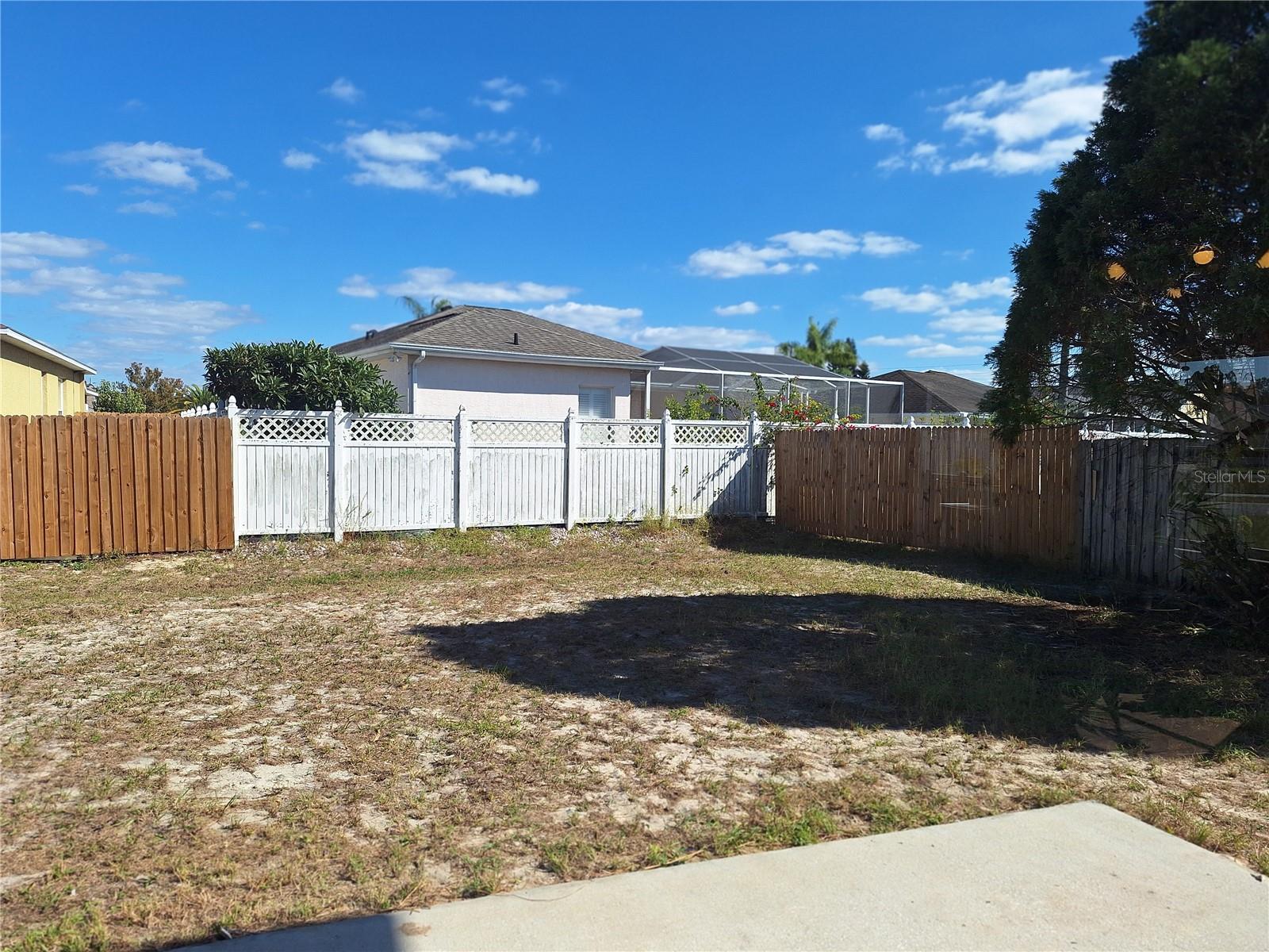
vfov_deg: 58.9
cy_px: 476
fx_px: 843
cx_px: 634
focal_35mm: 23
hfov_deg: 73.9
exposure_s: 1/2857
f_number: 1.8
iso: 40
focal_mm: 5.54
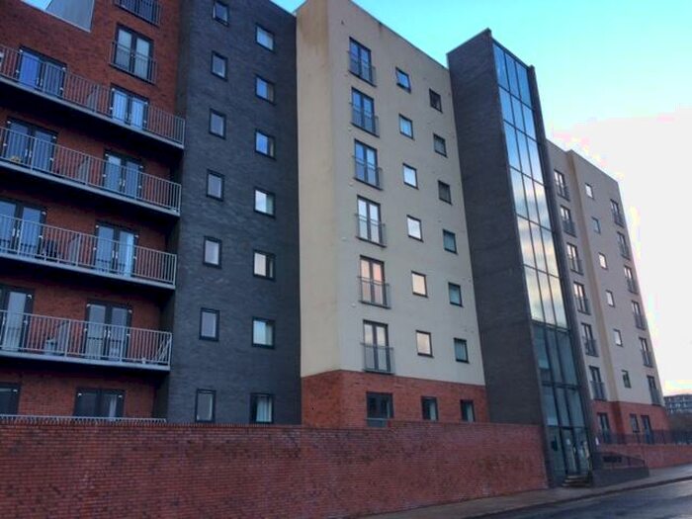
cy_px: 260
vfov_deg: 48.2
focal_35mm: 29
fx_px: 580
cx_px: 346
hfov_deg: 61.7
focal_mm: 4.15
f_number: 2.2
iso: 32
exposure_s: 1/125
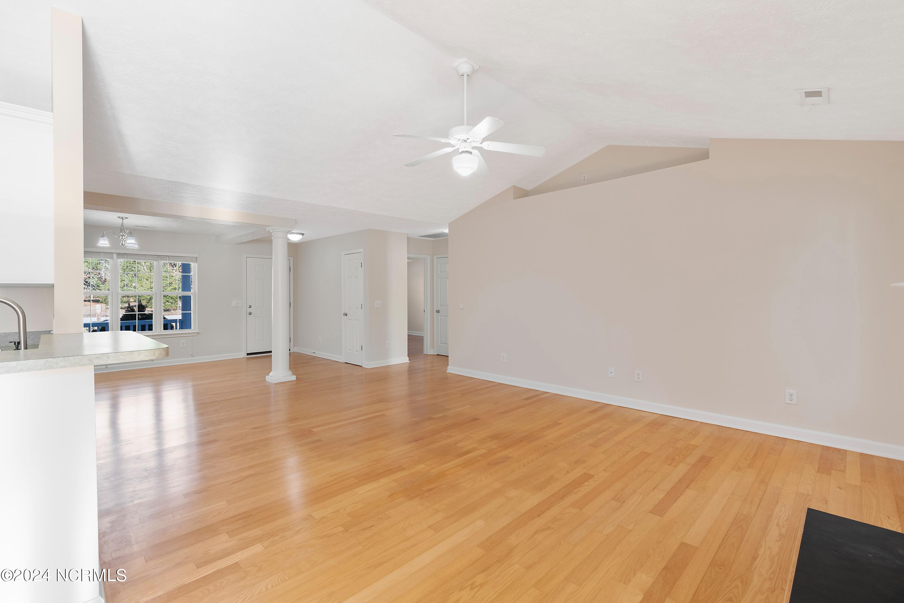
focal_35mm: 15
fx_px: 377
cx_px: 452
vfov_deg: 77.3
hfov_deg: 100.4
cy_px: 302
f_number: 4.5
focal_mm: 10
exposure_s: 1/8
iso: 100
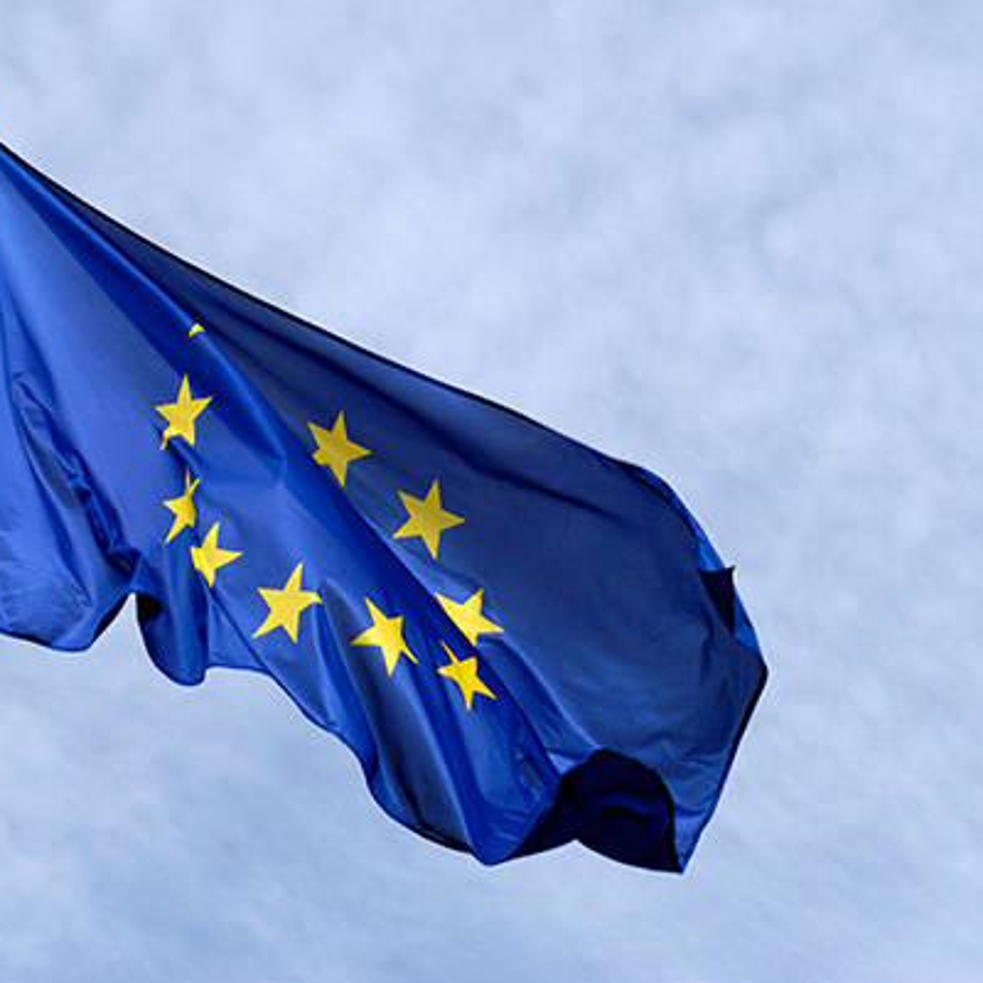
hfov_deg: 15.1
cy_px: 492
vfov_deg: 15.2
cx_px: 396
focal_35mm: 115
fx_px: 3695
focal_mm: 60
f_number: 10
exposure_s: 1/400
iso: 400
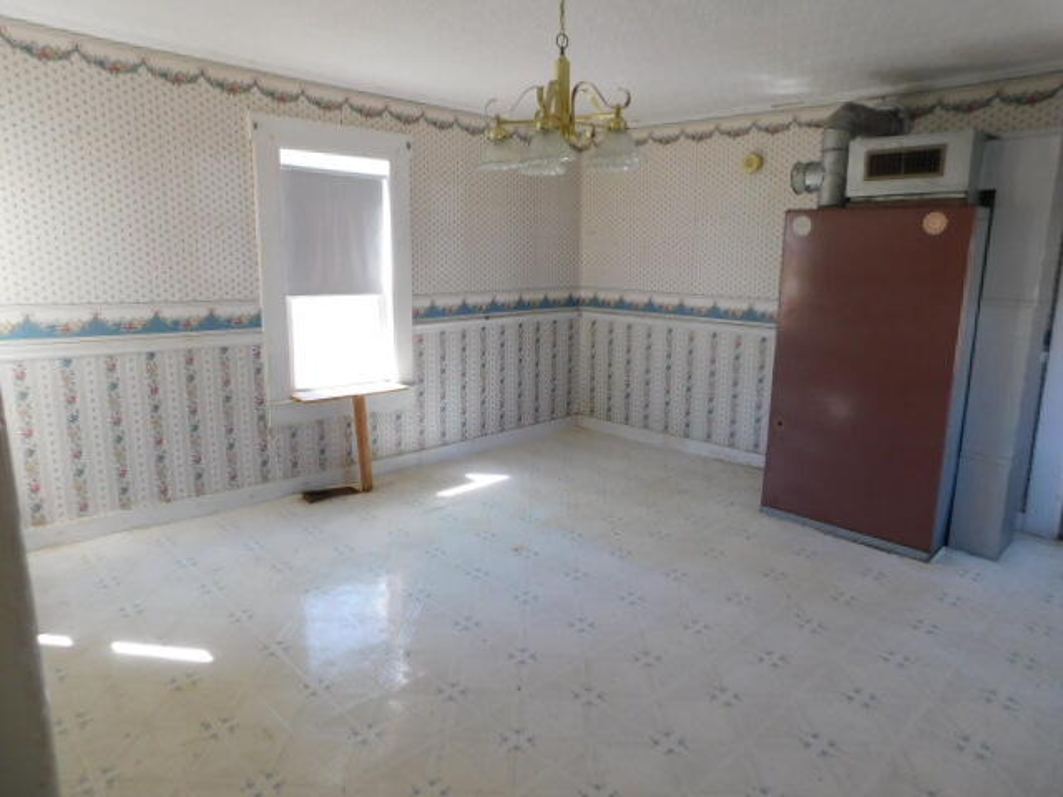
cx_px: 532
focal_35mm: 23
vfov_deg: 58.9
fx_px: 706
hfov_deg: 73.9
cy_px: 398
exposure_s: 1/50
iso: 125
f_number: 3
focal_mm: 4
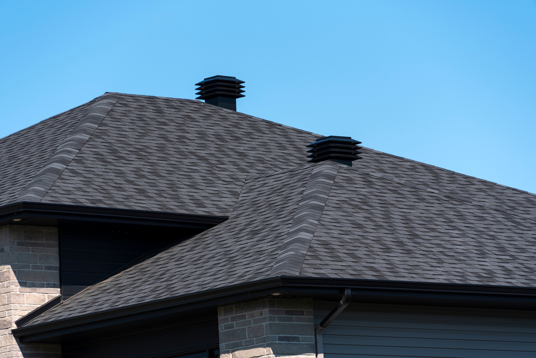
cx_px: 268
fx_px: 3723
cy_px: 179
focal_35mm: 250
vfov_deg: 5.5
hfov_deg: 8.2
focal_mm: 250
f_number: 8
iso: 160
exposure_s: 1/640
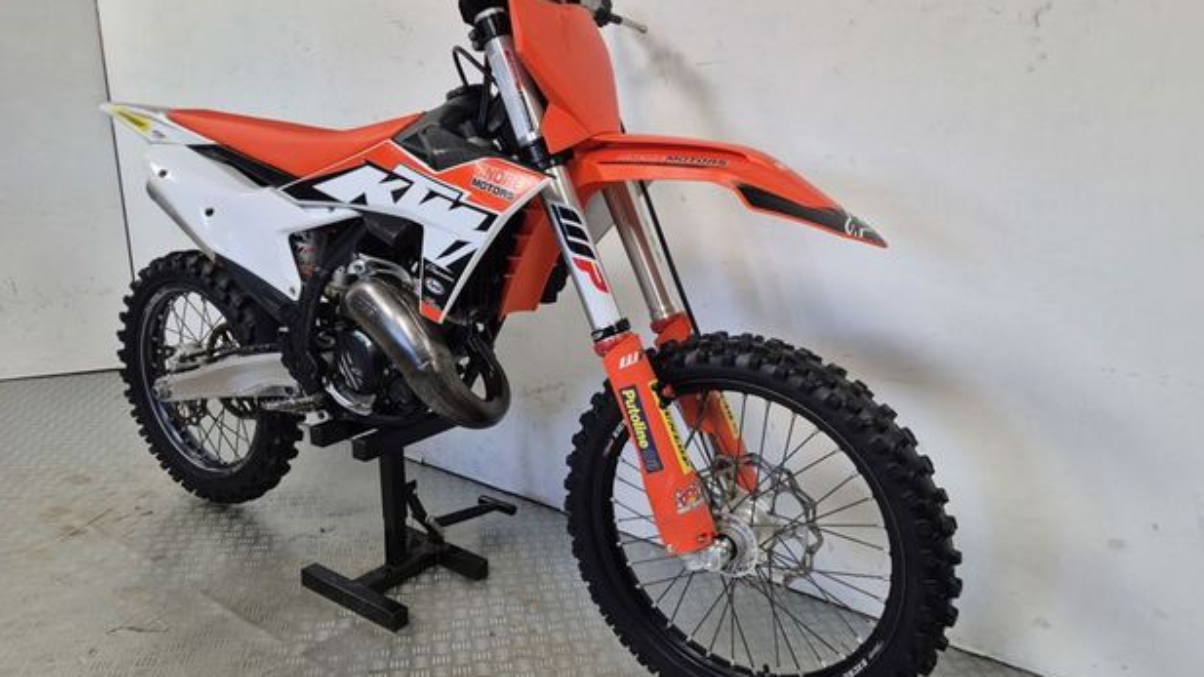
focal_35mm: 26
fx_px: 830
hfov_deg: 71.9
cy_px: 339
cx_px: 603
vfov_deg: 44.4
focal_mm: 5.4
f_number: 1.8
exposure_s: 1/100
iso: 200
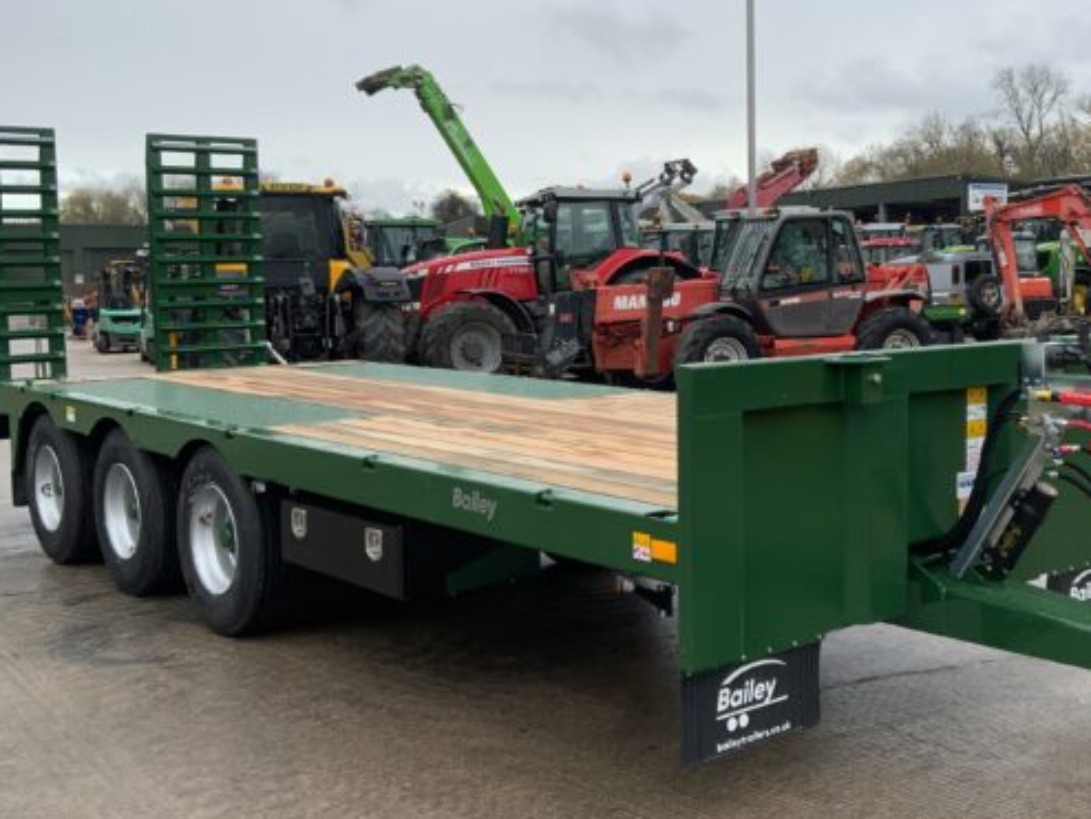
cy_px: 357
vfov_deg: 32.9
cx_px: 678
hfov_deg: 42.6
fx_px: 1387
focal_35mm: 44
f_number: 1.8
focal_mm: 3
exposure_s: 1/353
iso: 16
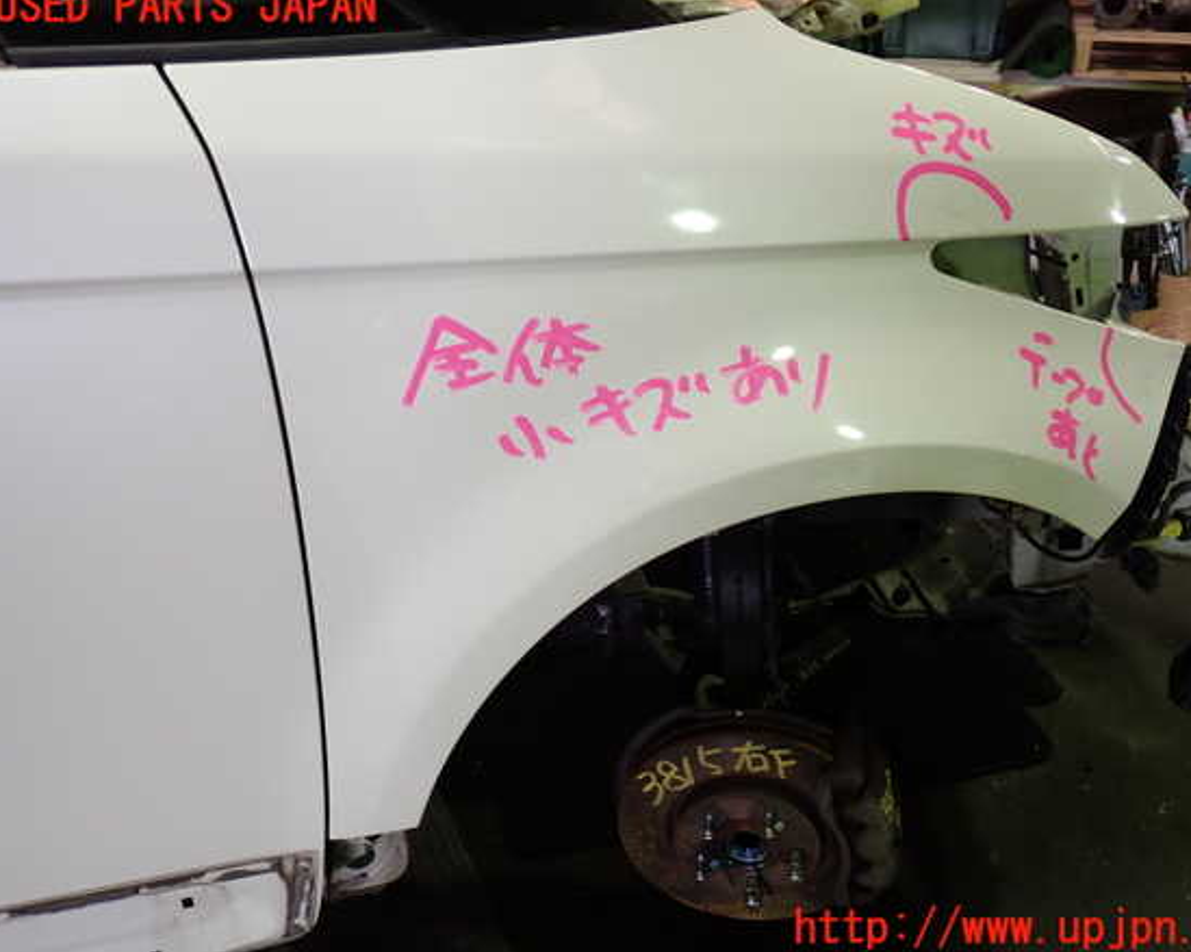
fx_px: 1128
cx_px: 633
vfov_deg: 45.8
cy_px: 468
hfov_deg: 55.6
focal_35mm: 32
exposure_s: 1/30
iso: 200
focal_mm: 5.4
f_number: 2.3
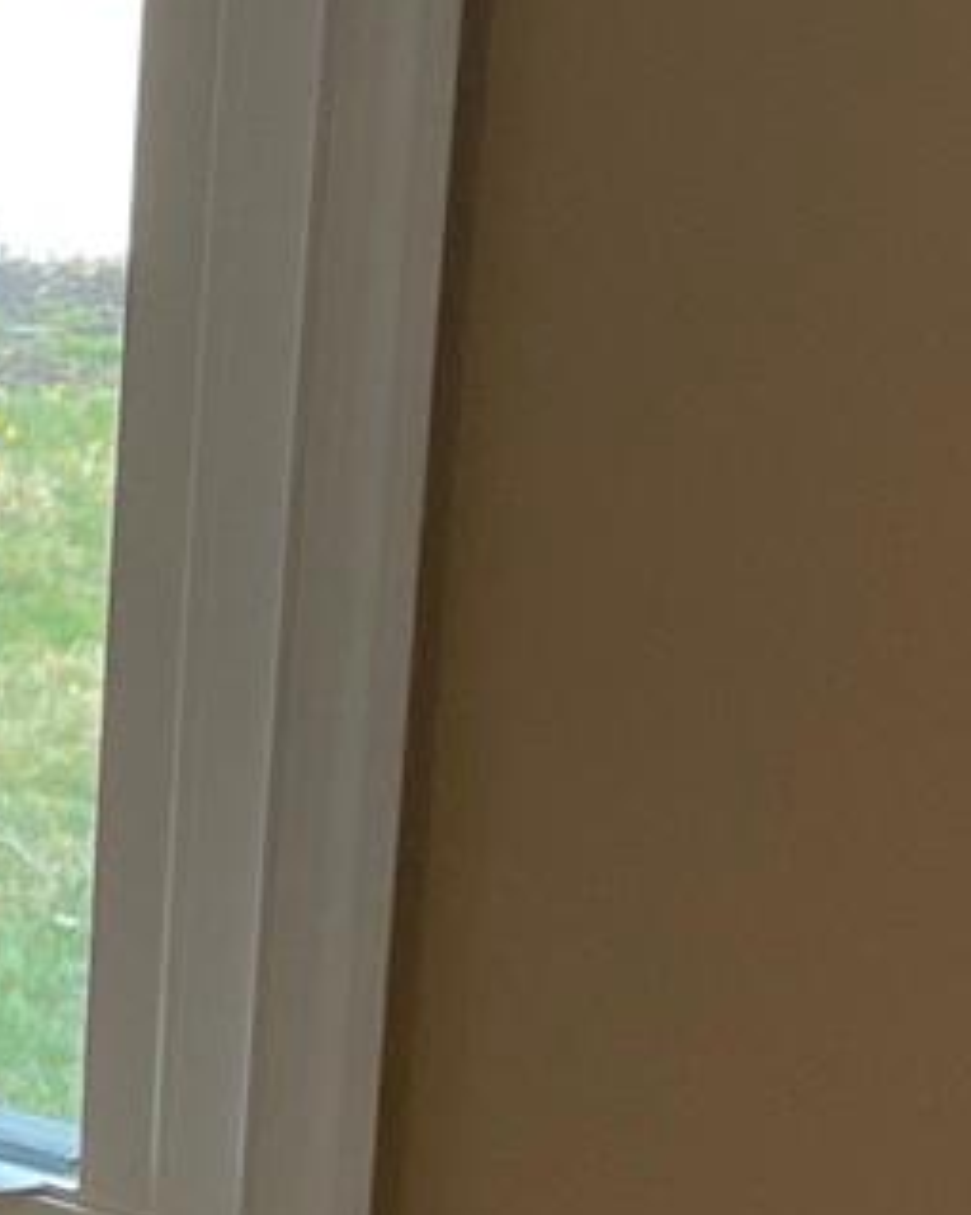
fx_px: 5858
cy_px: 202
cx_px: -2068
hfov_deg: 8.0
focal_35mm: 163
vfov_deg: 11.8
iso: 64
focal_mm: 4.2
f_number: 1.6
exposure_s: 1/60
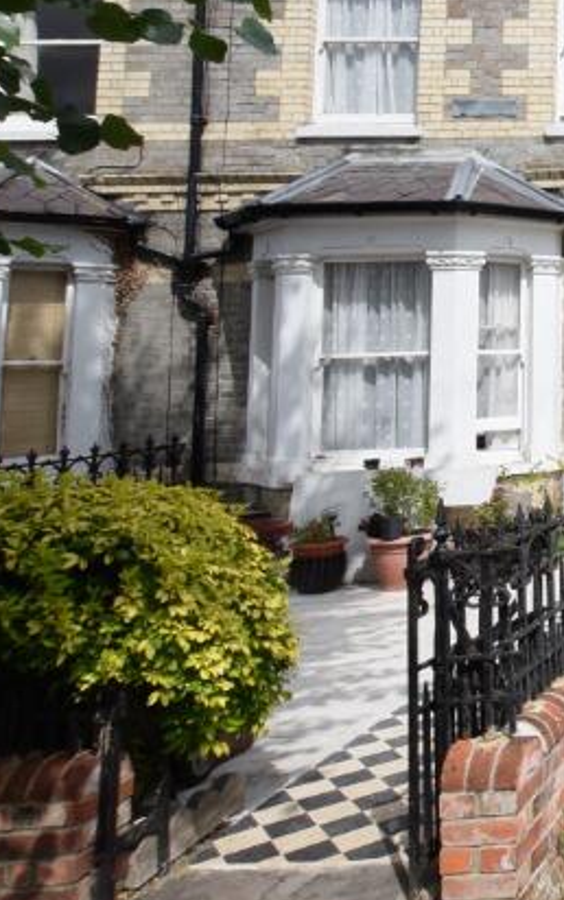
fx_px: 933
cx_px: 1023
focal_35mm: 38
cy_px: 250
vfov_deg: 49.9
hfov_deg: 21.4
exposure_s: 1/1000
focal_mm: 10
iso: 800
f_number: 13
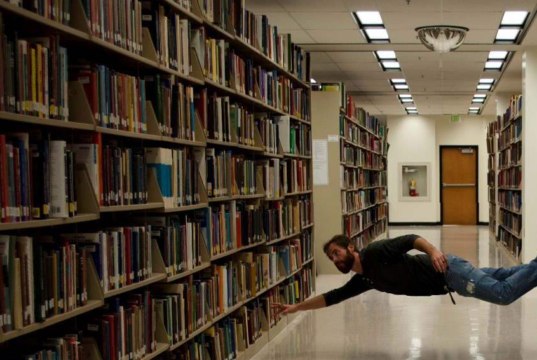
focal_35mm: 66
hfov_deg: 29.4
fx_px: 986
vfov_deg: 20.2
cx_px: 468
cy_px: 329
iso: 200
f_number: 4
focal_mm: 24
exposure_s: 1/50
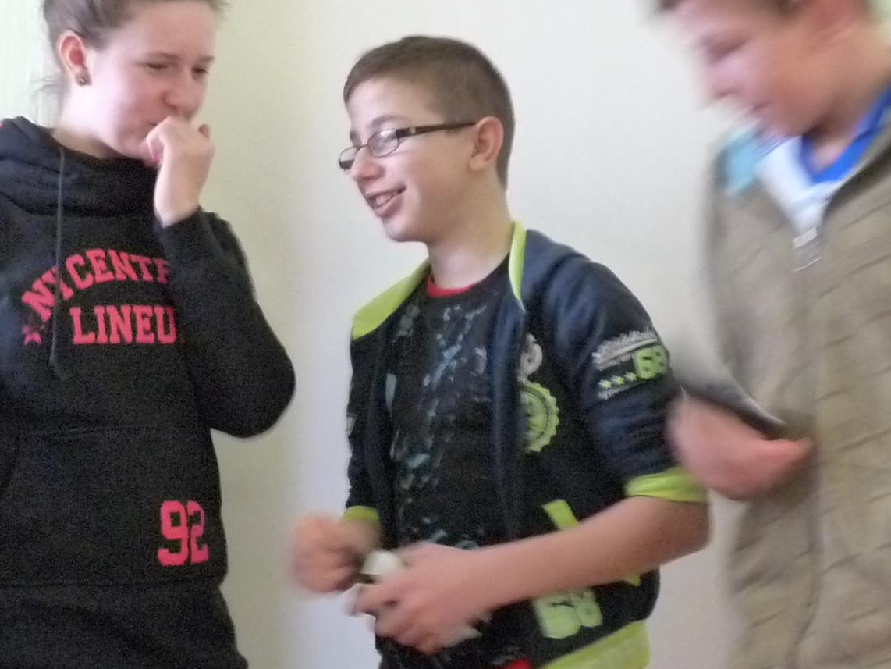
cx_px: 319
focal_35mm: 65
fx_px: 1673
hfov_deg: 29.7
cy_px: 183
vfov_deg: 22.4
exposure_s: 1/15
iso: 800
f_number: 2.8
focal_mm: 4.8
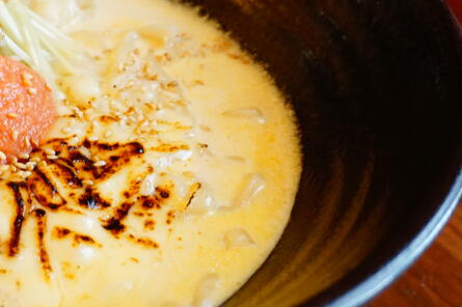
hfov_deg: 23.1
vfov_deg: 16.0
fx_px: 1090
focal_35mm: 85
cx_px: 10
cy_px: 111
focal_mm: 28
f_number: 4.5
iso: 1000
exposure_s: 1/60
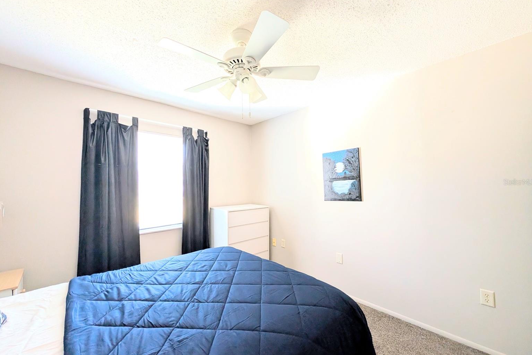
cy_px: 182
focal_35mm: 13
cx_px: 260
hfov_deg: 108.3
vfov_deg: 85.4
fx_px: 192
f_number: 1.7
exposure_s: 1/41.7
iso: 167
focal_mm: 2.02
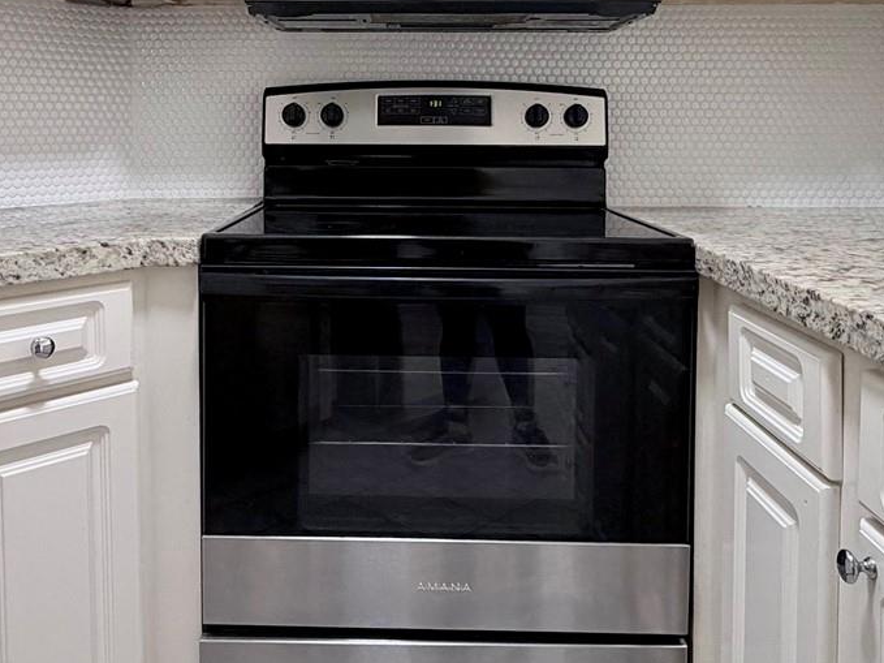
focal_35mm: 33
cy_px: 165
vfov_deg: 41.7
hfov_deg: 55.2
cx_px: 391
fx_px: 843
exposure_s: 1/60
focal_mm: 2.22
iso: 160
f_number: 2.2
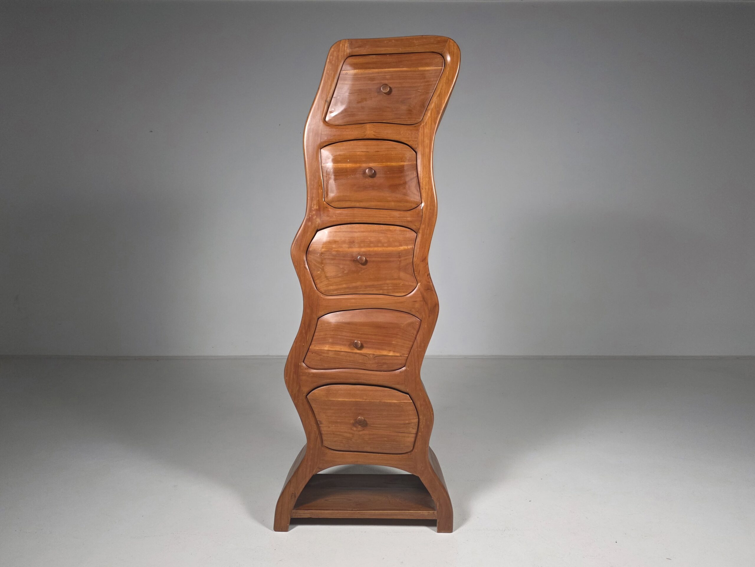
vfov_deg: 58.9
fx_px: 502
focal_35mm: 23
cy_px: 284
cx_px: 378
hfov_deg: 73.9
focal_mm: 6.3
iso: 320
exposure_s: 1/101
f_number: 1.7
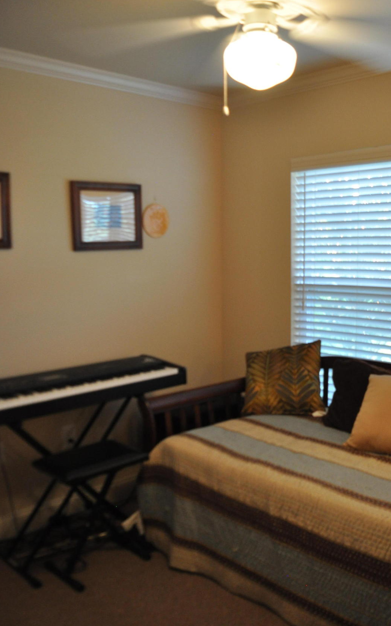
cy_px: 335
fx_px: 563
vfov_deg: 58.1
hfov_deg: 38.1
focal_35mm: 33
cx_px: 247
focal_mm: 18
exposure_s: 1/40
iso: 800
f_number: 3.5
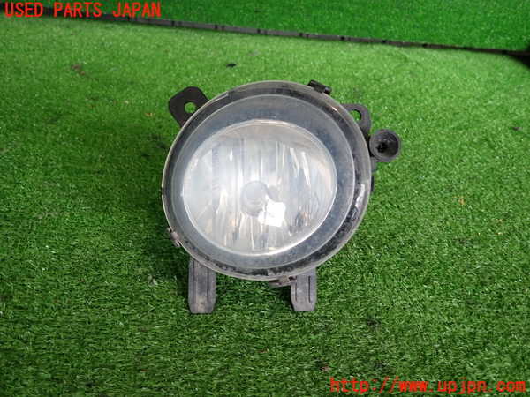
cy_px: 198
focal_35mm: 25
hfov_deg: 69.4
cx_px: 265
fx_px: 383
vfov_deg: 54.9
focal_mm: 4.5
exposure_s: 1/50
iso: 200
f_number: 2
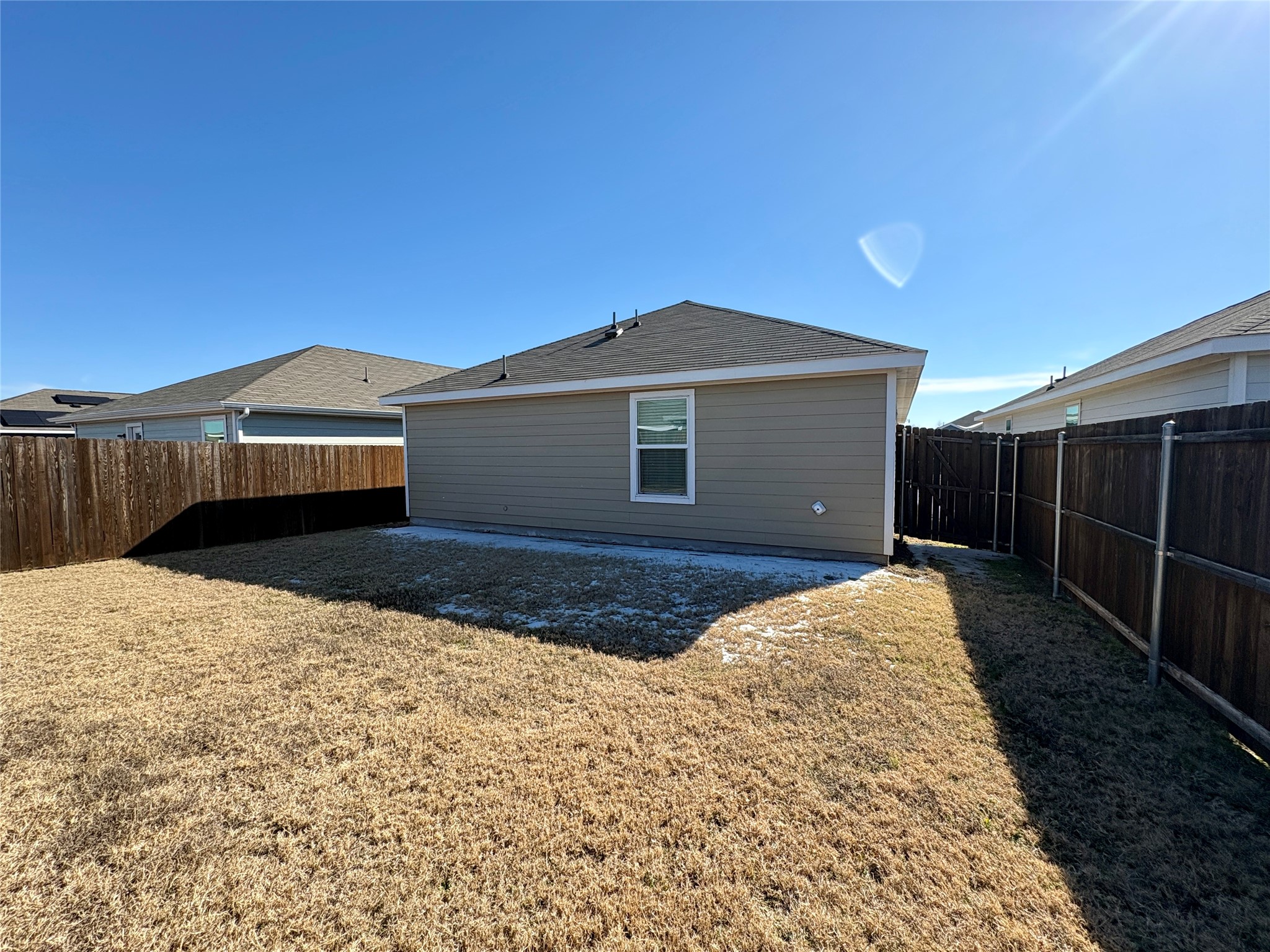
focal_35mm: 14
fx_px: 514
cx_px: 635
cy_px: 476
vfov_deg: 85.7
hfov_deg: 102.1
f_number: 2.2
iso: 64
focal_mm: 2.22
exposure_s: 1/1256
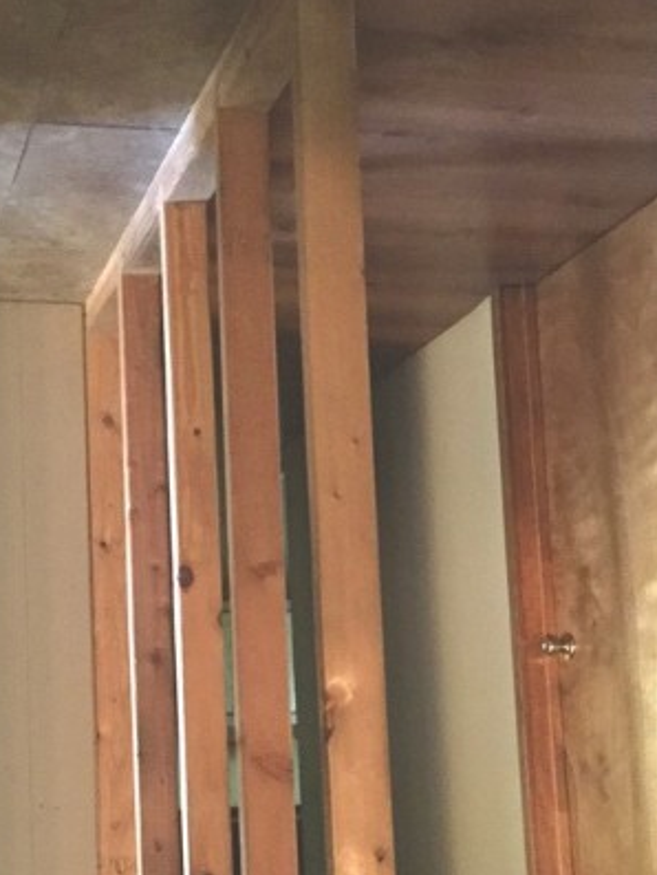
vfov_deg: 31.7
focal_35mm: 60
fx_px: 1518
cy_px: 630
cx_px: 223
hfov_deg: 24.3
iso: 640
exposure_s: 1/15
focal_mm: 3.3
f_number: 2.4
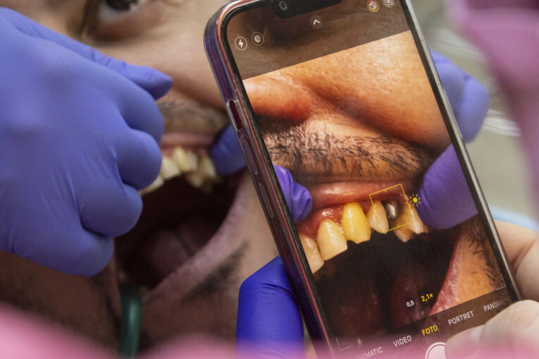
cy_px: 127
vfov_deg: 9.7
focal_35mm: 141
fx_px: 2111
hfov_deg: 14.5
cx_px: 293
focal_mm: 70
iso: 2000
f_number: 6.3
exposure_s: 1/200
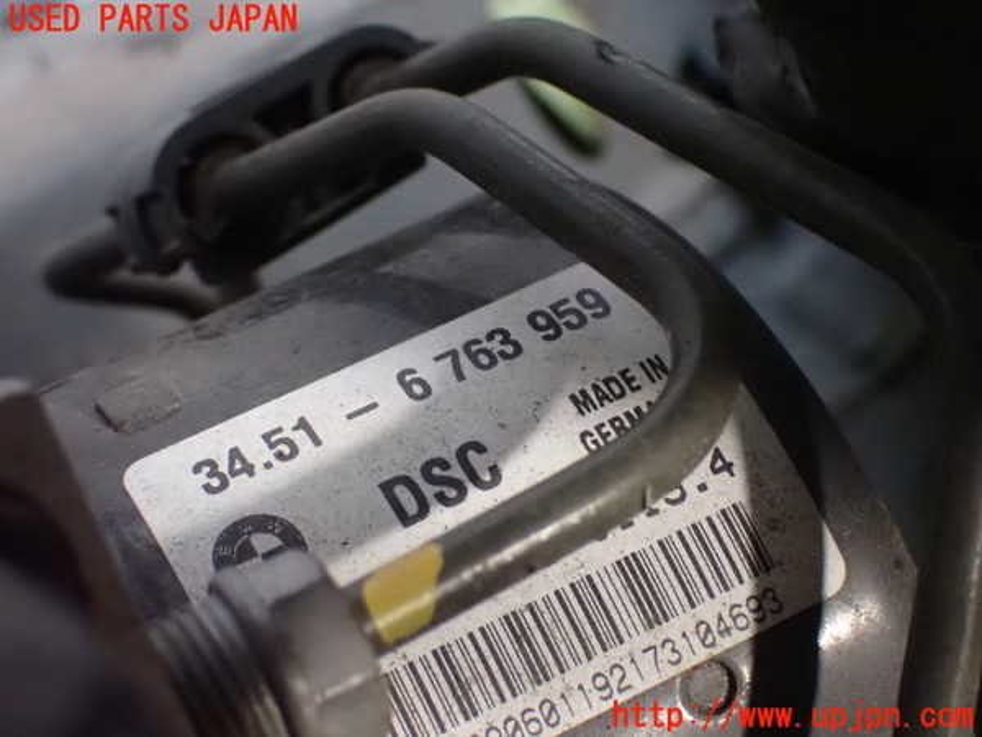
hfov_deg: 25.3
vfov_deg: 19.1
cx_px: 491
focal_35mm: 77
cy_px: 368
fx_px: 2184
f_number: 4.1
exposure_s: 1/40
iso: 1600
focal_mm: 13.65
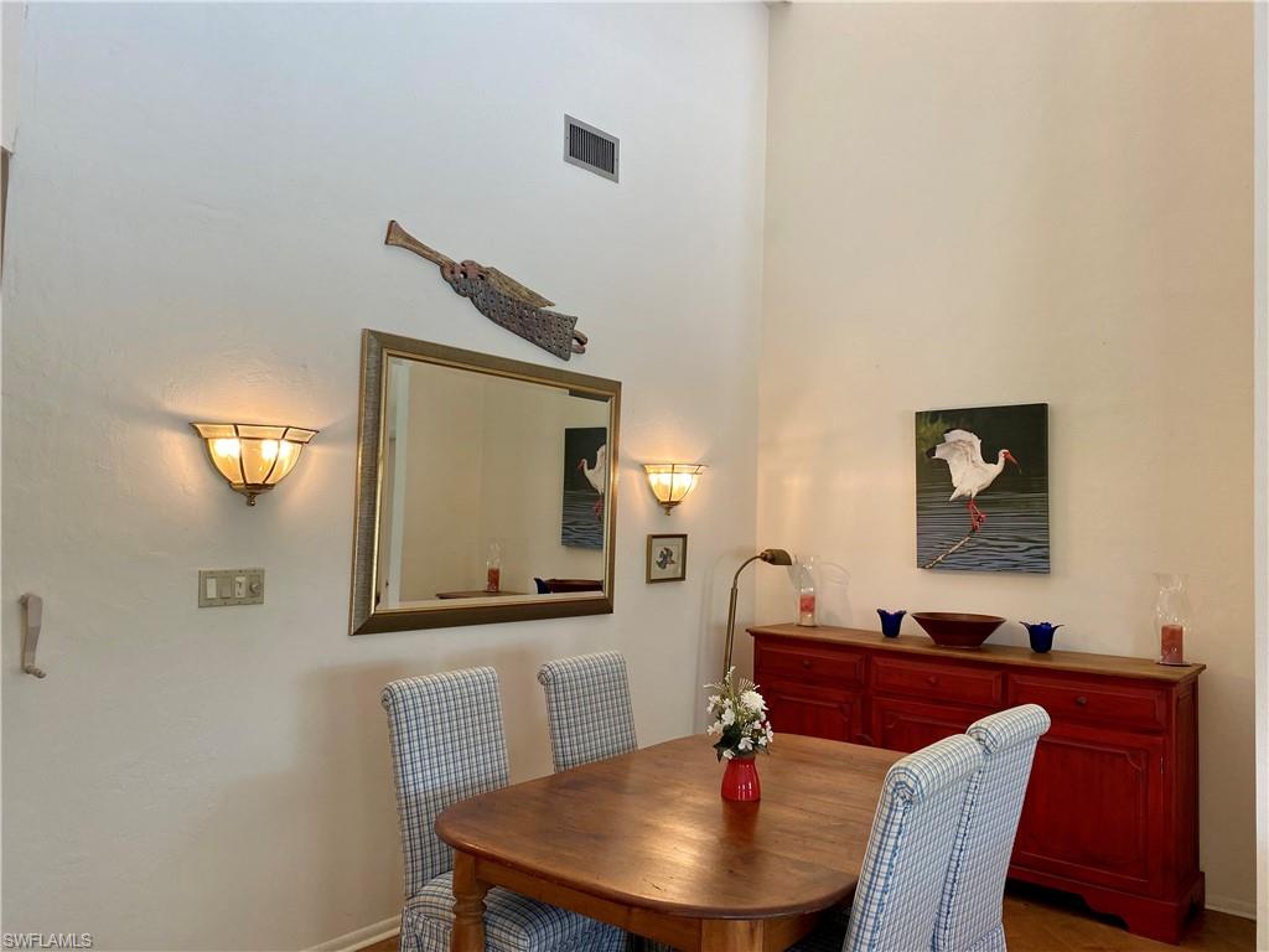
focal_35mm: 26
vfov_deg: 53.1
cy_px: 476
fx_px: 953
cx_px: 634
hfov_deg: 67.3
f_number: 1.8
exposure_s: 1/60
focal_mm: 4.25
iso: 80
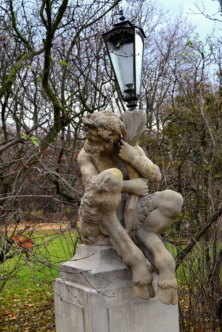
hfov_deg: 28.1
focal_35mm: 48
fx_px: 444
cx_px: 111
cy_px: 166
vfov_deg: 41.1
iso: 500
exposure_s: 1/60
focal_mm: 32
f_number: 8
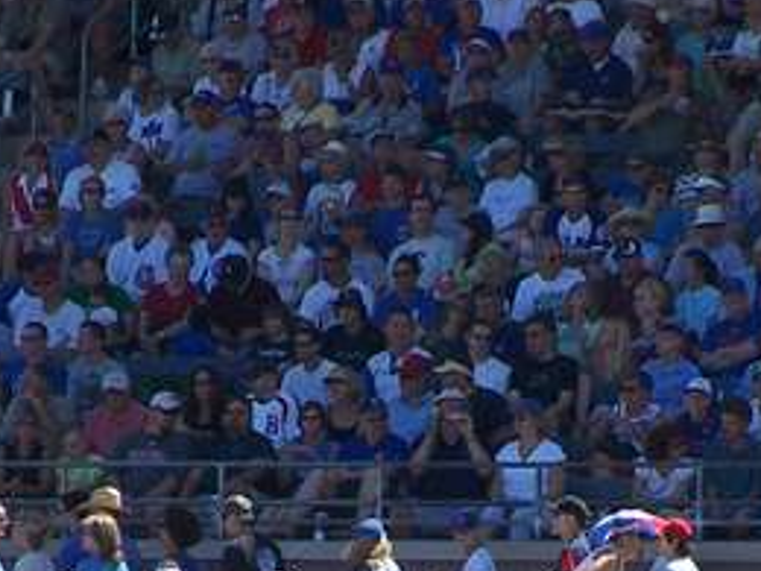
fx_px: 14158
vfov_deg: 2.3
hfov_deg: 3.1
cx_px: 515
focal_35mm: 644
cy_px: 820
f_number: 3.2
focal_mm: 36.2
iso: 80
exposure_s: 1/750
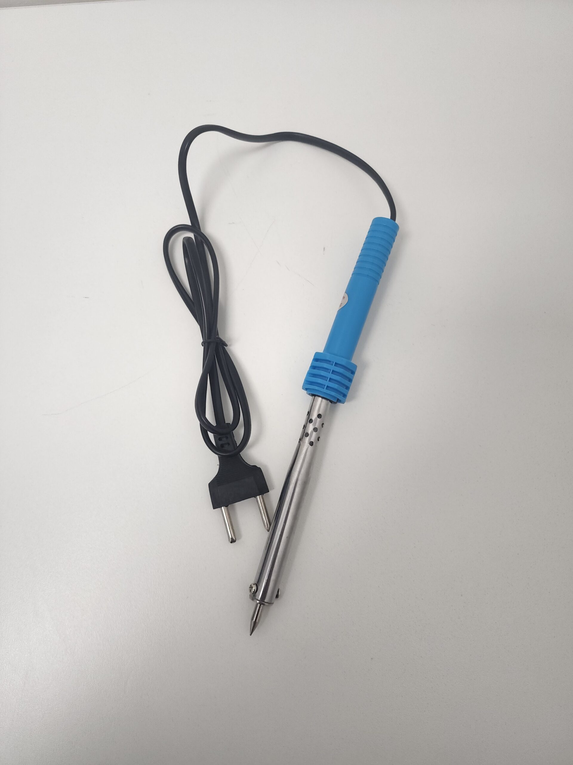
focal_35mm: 23
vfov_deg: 73.9
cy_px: 382
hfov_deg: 58.9
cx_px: 286
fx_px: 508
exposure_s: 1/180
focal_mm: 6.4
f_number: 1.8
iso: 160
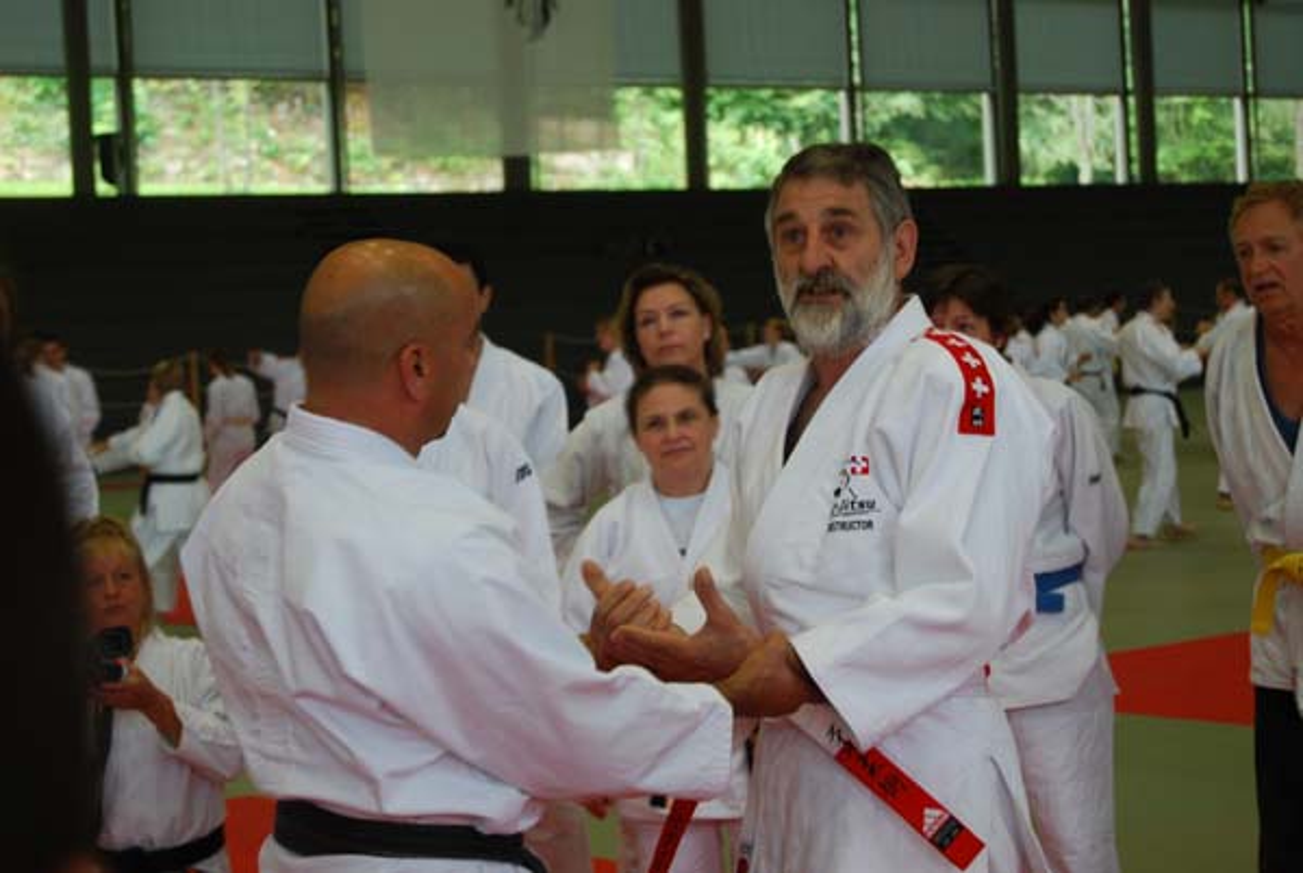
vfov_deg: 18.2
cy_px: 436
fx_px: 2719
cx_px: 652
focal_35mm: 75
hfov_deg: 27.0
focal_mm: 50
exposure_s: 1/30
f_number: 5.6
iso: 200
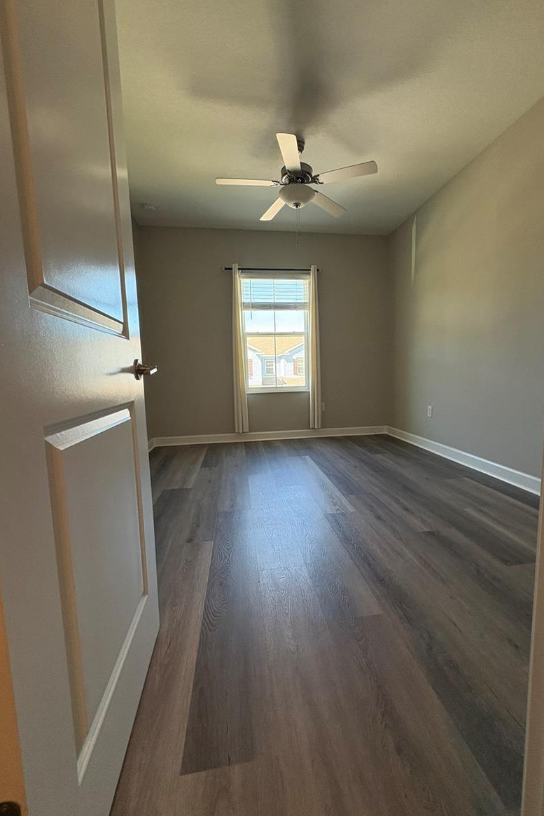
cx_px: 291
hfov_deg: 77.2
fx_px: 340
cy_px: 409
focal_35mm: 15
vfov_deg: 100.4
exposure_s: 1/120
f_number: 2.2
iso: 400
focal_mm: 2.22
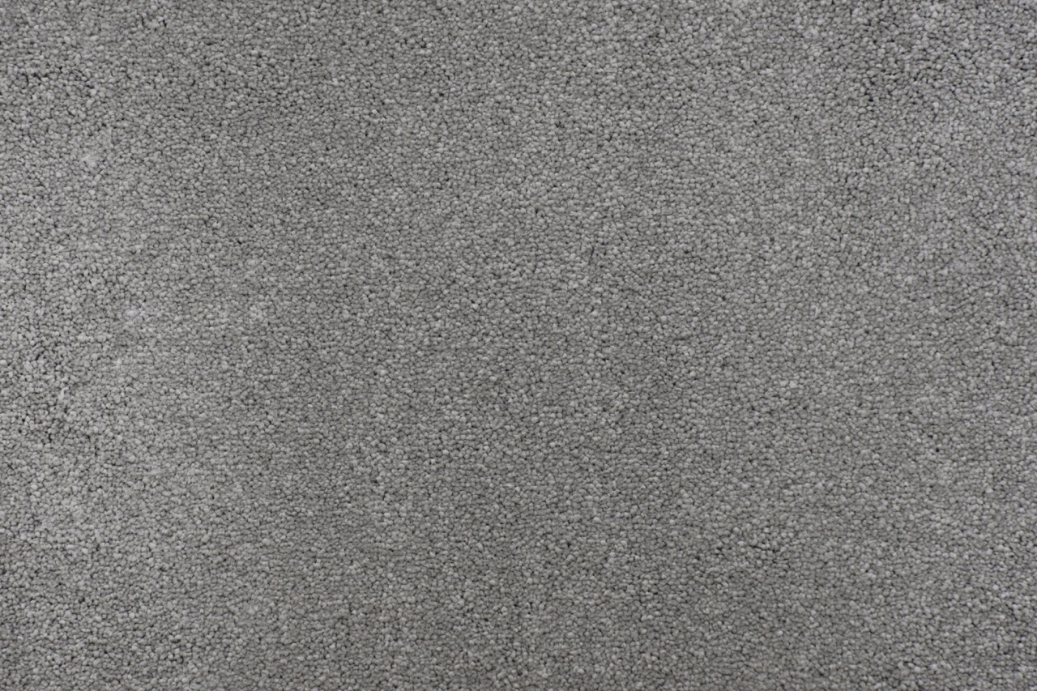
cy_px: 346
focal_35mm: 129
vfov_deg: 10.6
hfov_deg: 15.9
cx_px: 518
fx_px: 3715
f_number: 4.8
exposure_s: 1/125
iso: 3200
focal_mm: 86
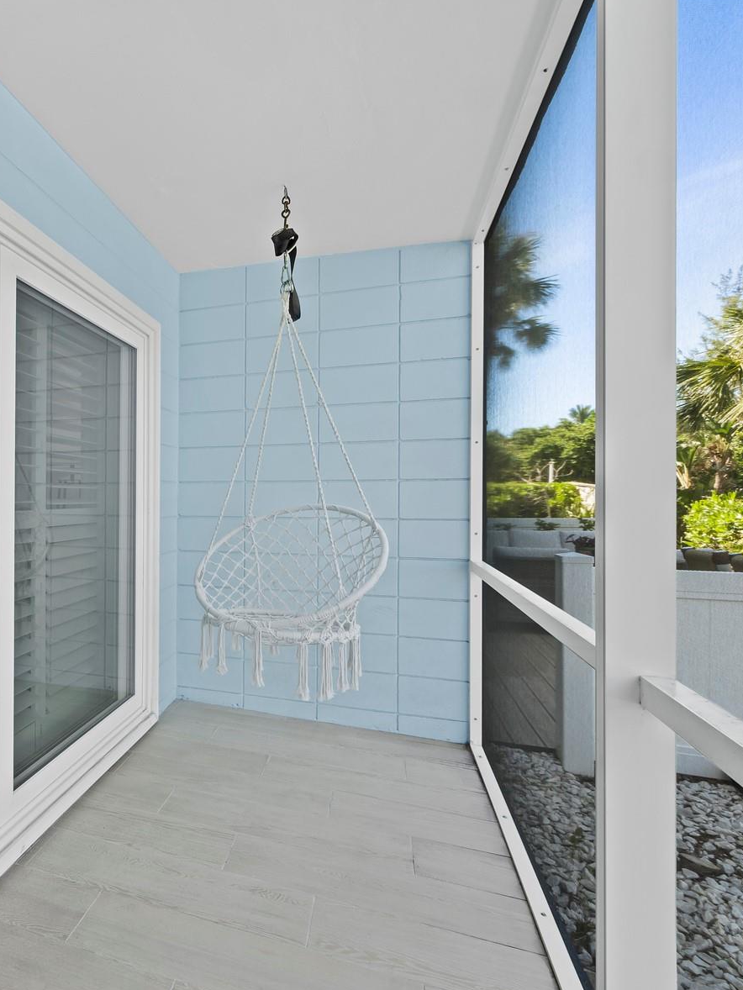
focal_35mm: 19
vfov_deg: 84.7
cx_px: 150
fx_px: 544
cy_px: 495
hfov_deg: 62.9
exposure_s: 1/10
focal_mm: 7
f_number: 11
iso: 400
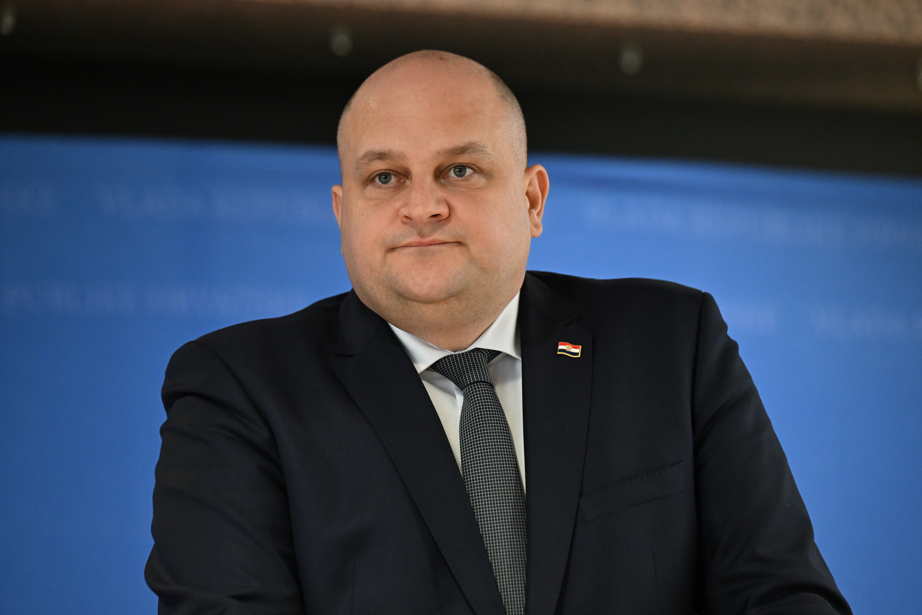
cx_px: 461
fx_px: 5122
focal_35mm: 200
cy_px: 308
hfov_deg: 10.3
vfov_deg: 6.9
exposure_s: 1/250
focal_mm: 200
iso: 5000
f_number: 4
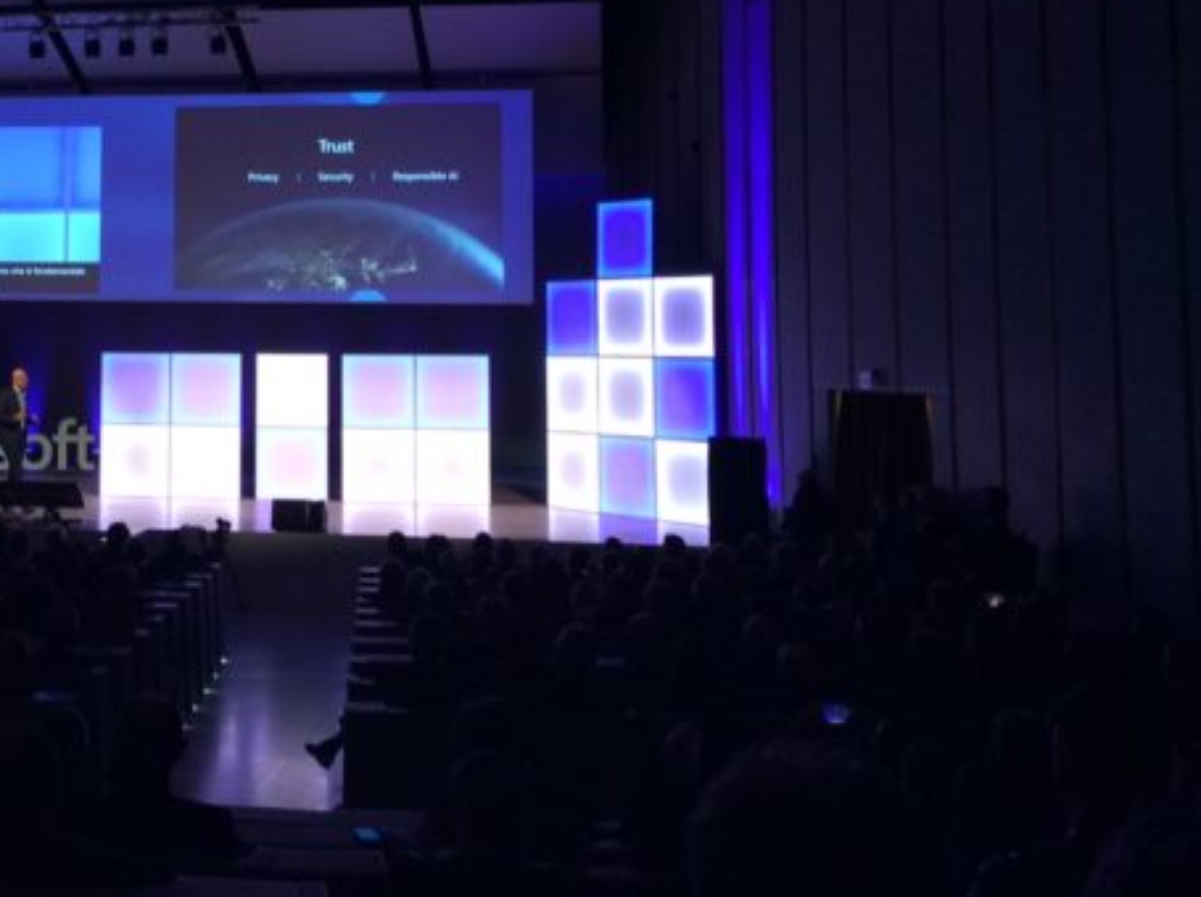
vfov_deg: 26.4
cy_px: 171
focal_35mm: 54
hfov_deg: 34.5
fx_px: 1871
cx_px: 240
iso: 100
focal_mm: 3.3
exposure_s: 1/25
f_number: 2.4
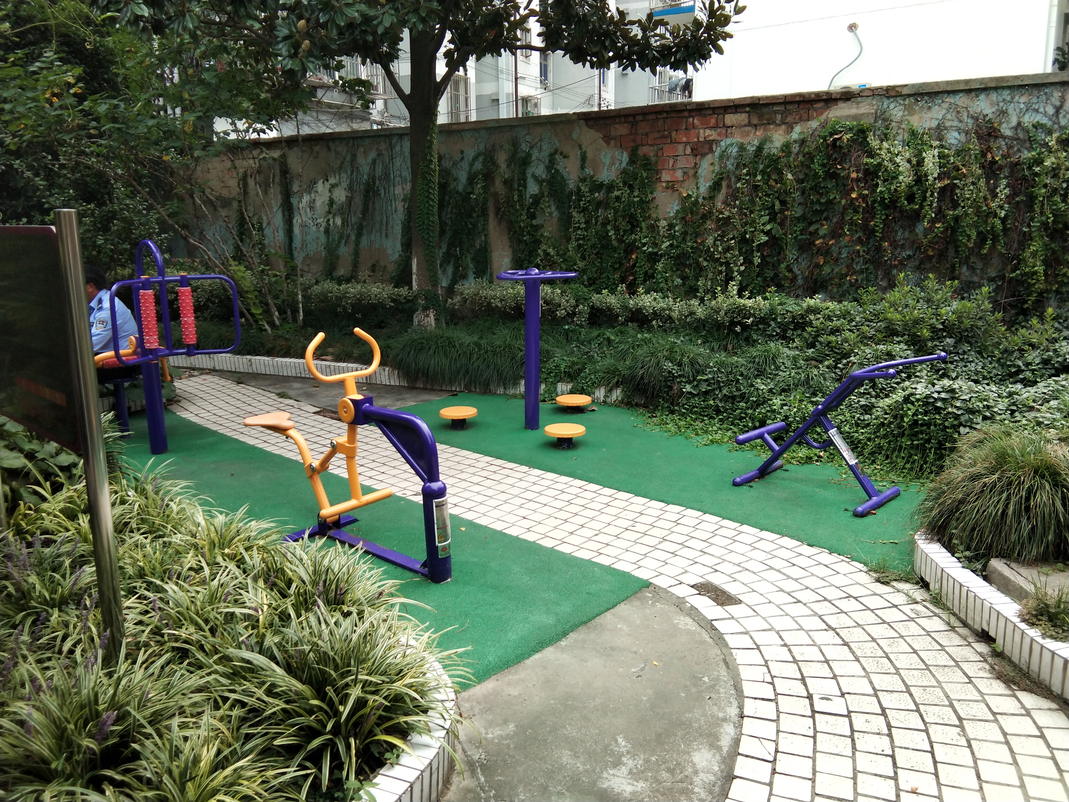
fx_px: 957
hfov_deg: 58.4
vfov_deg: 45.4
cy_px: 401
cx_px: 534
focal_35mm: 31
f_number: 2.2
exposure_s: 1/162
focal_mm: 3.69
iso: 50
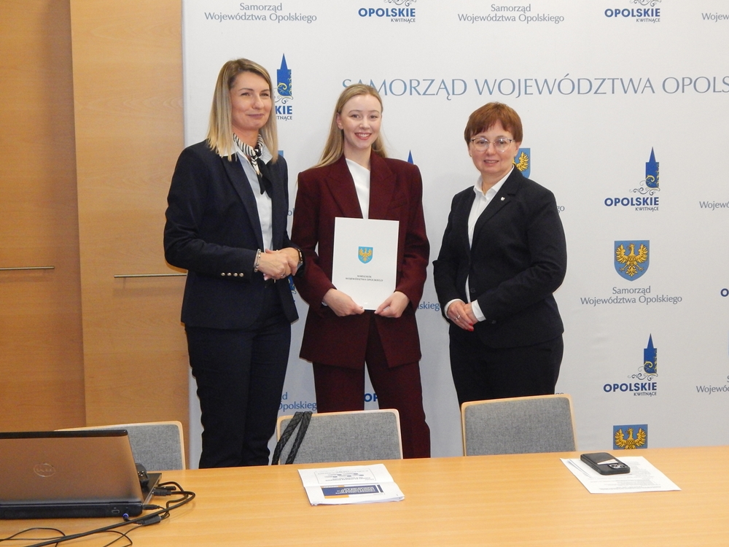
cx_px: 364
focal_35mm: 55
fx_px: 1158
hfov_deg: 34.9
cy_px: 274
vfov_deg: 26.6
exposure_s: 1/100
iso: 800
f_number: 3.8
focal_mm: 9.7
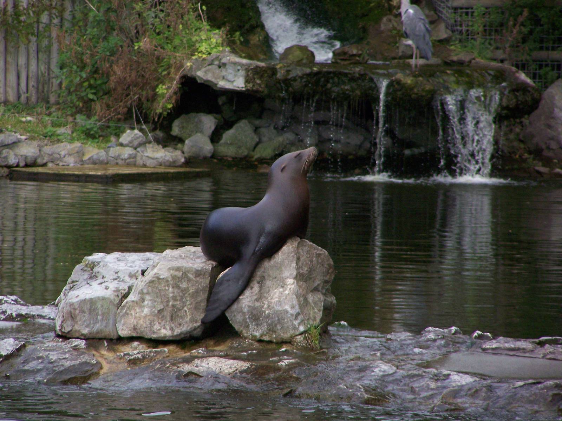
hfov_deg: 5.2
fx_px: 6169
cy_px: 210
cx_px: 281
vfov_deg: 3.9
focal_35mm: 380
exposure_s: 1/400
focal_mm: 63
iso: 160
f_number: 3.7
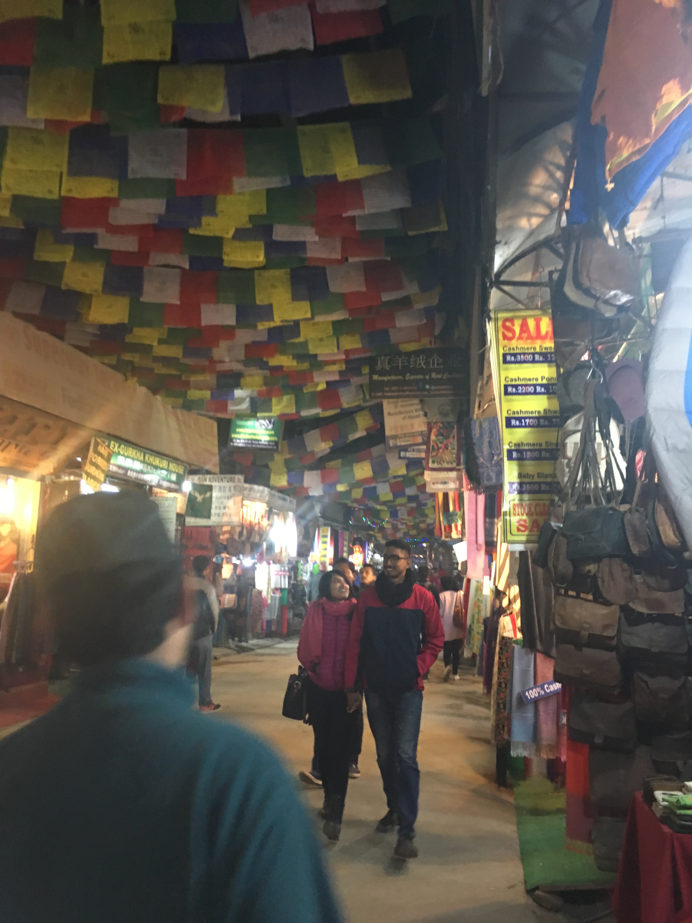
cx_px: 346
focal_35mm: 29
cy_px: 462
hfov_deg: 48.2
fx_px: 773
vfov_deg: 61.7
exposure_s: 1/20
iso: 200
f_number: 2.2
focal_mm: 4.15
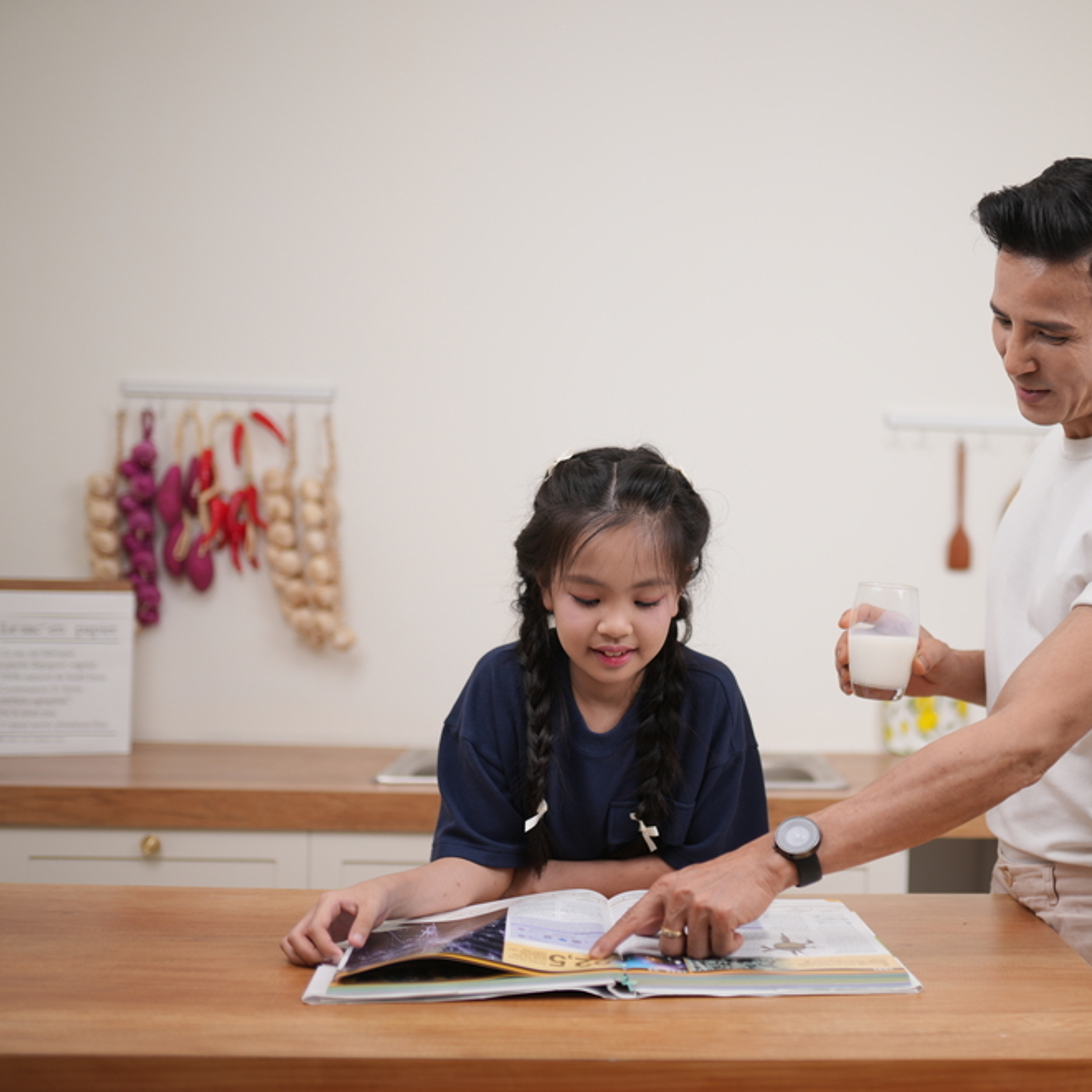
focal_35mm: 45
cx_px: 767
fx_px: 1606
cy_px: 546
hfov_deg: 37.0
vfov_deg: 37.6
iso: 100
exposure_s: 1/800
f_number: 1.4
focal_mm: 35
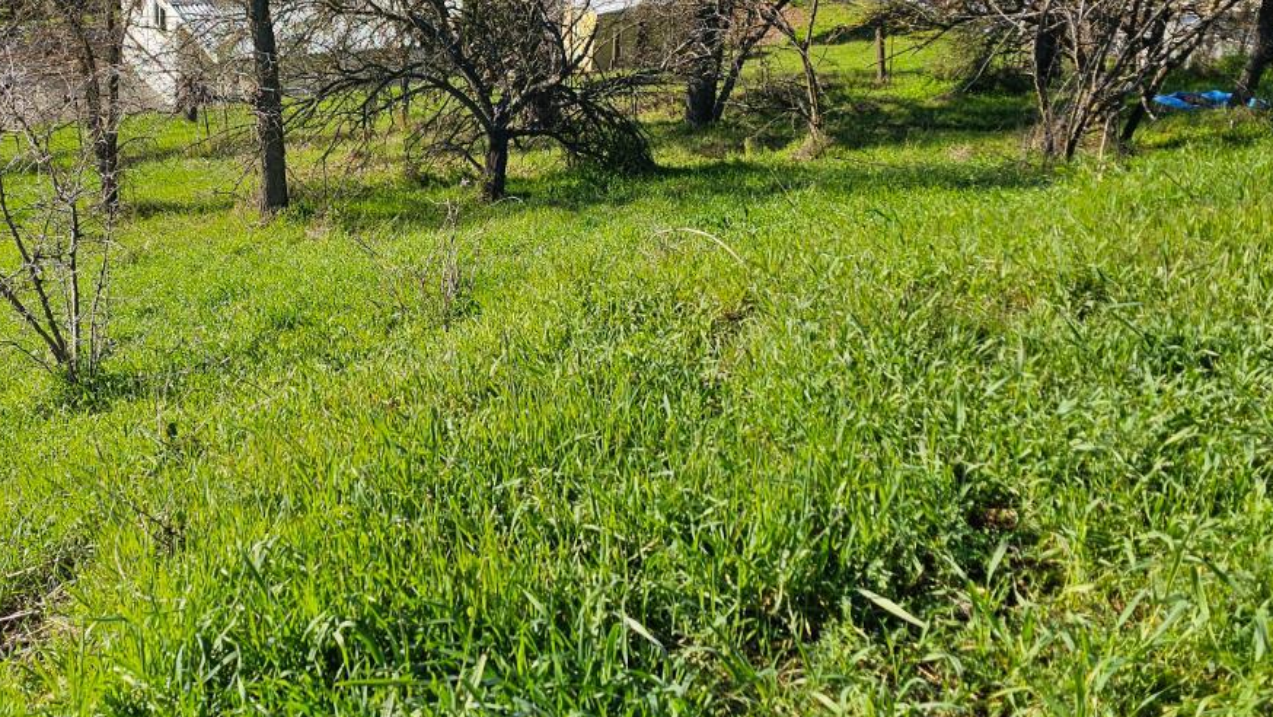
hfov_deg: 46.0
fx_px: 1452
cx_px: 348
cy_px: 212
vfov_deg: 27.5
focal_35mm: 43
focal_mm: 6.3
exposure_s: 1/588
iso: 10
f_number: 1.7
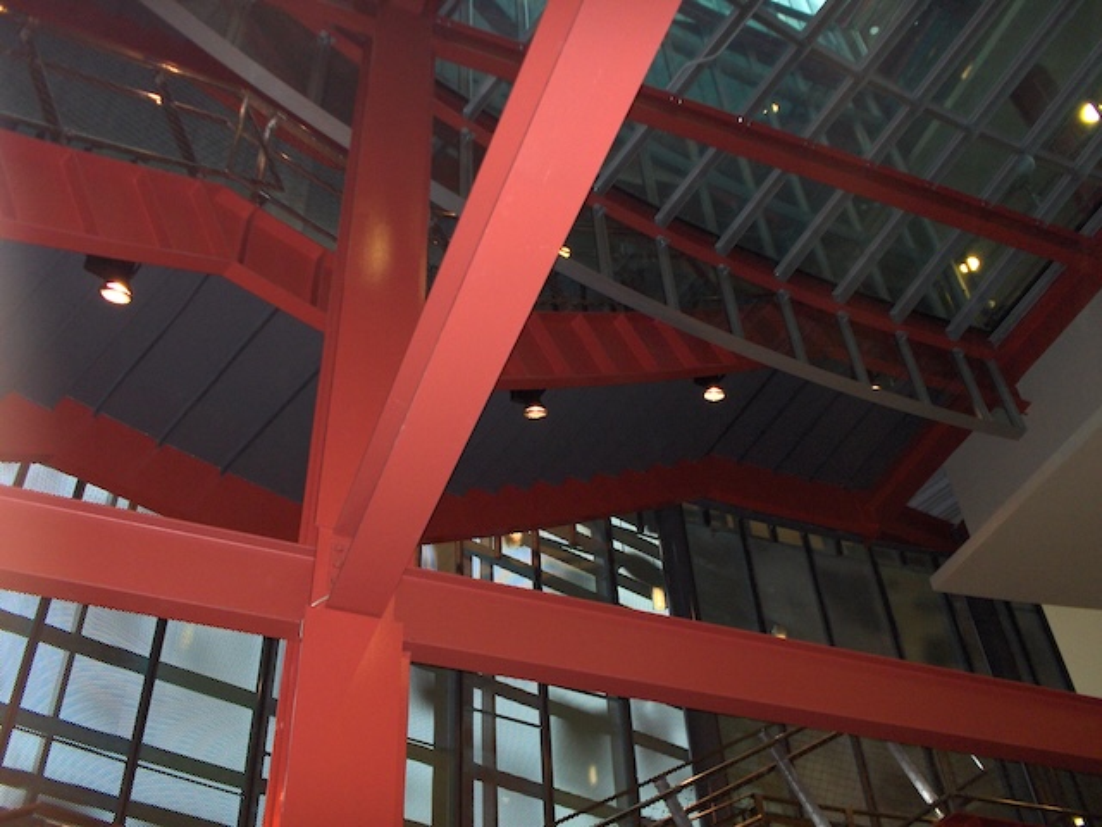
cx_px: 551
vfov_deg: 38.7
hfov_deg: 50.1
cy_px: 414
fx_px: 1178
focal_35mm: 37
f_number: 2.8
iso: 100
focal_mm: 6.11
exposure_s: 1/60
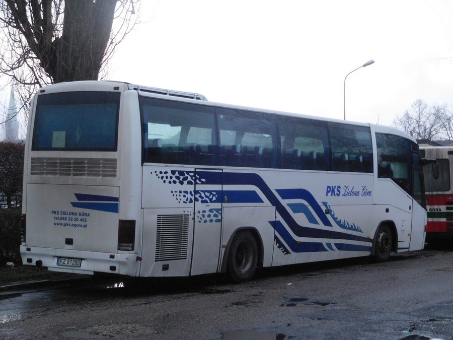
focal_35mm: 70
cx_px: 226
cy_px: 170
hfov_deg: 27.8
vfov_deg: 21.0
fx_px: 916
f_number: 4.5
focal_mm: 12.5
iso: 400
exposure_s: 1/250
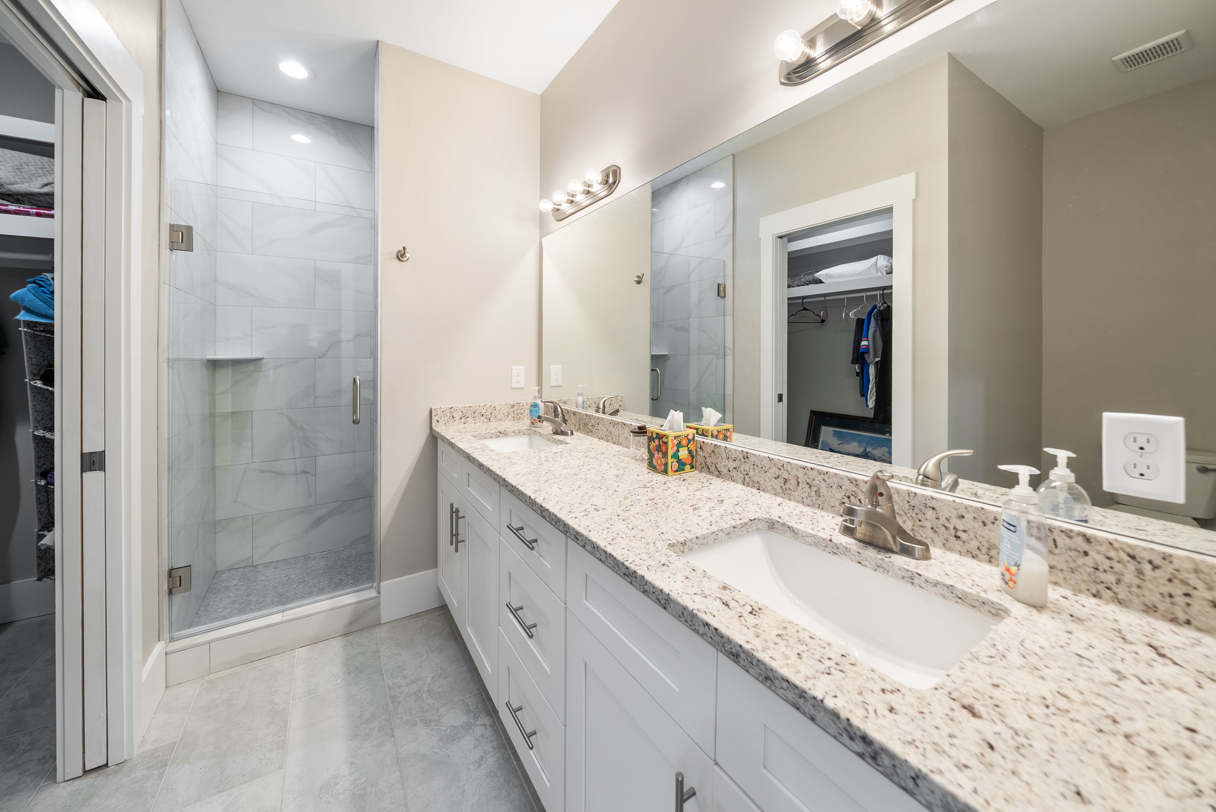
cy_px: 406
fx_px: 406
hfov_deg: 112.6
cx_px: 608
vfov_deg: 90.1
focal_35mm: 12
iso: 200
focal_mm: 12
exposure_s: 1/4
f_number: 7.1
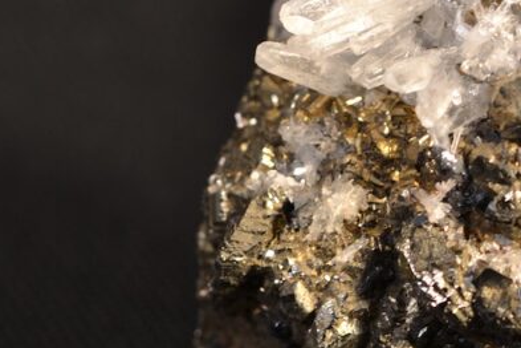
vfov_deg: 4.1
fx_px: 4809
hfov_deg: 6.2
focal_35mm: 332
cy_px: 124
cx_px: 522
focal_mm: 85
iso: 100
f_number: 6.3
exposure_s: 1/10
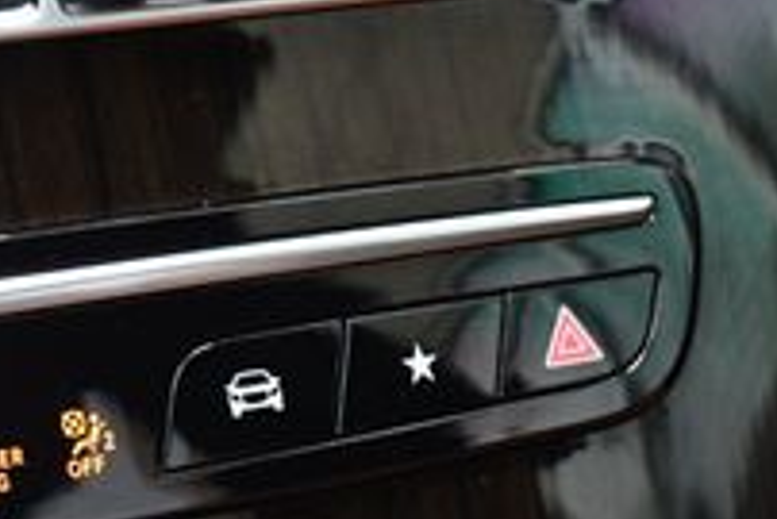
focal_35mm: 136
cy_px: 200
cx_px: -285
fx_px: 2937
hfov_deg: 14.3
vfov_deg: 10.1
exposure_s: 1/125
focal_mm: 29
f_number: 4.2
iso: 1100
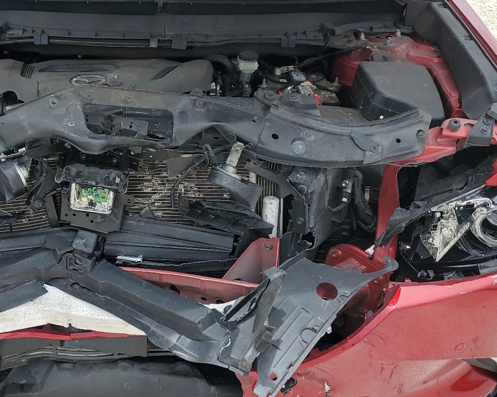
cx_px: 158
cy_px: 155
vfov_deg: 32.6
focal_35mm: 46
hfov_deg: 39.8
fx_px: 676
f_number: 1.5
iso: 50
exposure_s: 1/2000
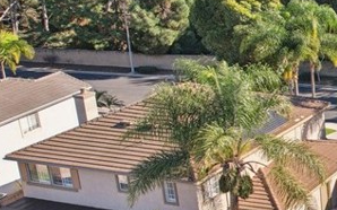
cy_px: 133
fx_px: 707
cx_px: 509
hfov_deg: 22.1
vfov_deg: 16.9
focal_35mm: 77
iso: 110
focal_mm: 8.4
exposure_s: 1/800
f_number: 2.8
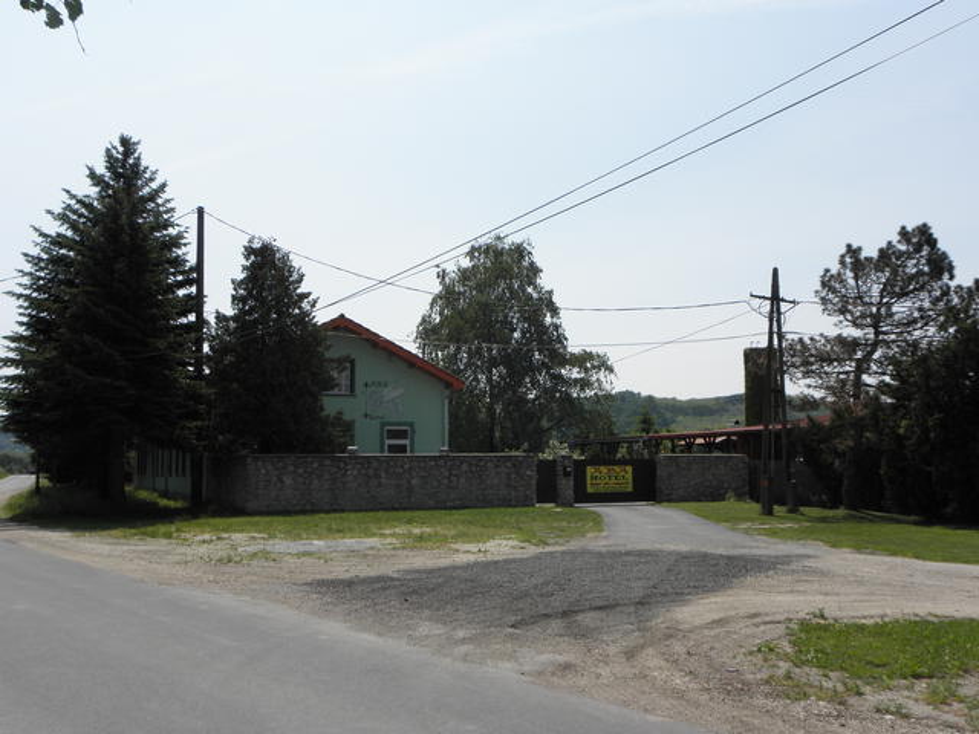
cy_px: 367
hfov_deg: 50.1
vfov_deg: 38.7
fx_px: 1046
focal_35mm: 37
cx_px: 490
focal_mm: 6.64
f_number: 5.6
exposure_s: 1/400
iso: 64
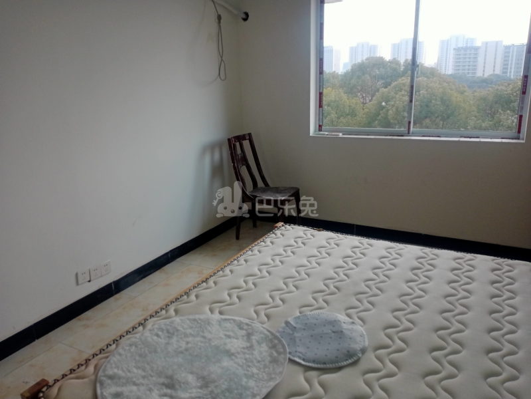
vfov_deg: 49.7
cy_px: 200
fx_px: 430
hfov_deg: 63.4
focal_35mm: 28
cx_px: 266
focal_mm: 4.05
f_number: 1.8
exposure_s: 1/414
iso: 109
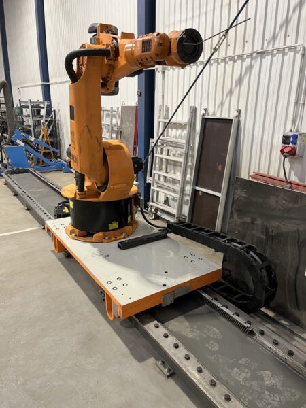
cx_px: 153
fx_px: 306
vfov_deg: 67.3
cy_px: 204
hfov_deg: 53.1
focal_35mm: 26
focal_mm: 5.1
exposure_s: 1/50
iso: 200
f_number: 1.6
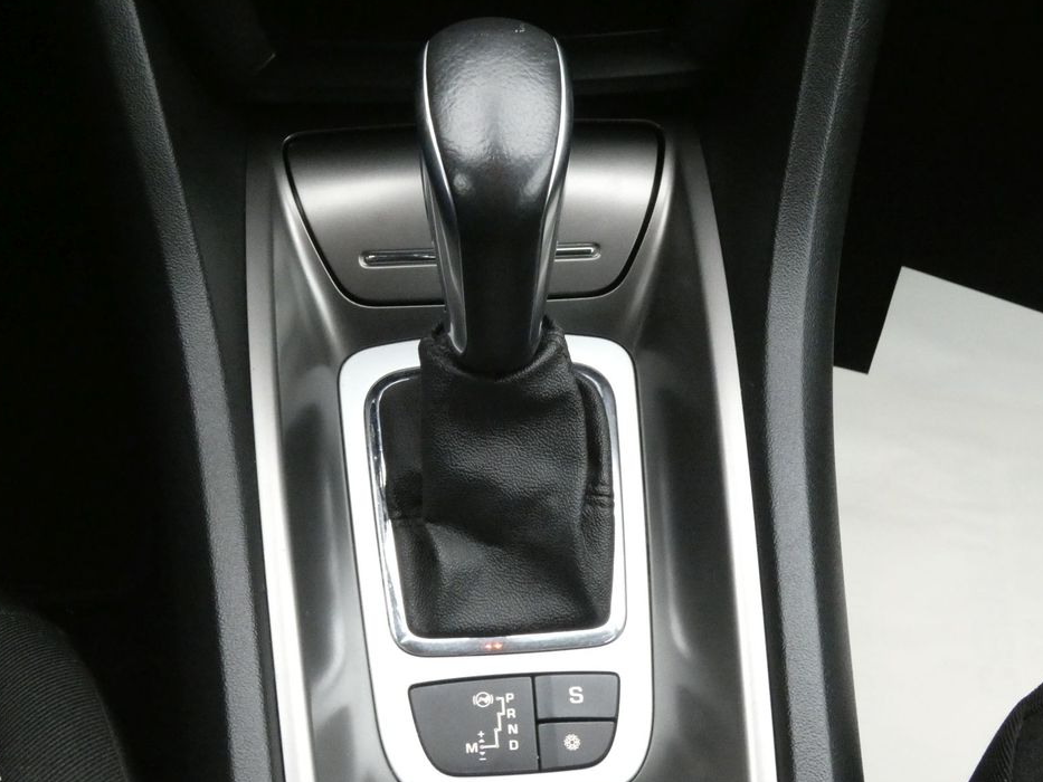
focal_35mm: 45
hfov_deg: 42.0
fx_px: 1356
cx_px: 485
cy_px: 364
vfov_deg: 32.2
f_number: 5
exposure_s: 1/80
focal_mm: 7.3
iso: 1250
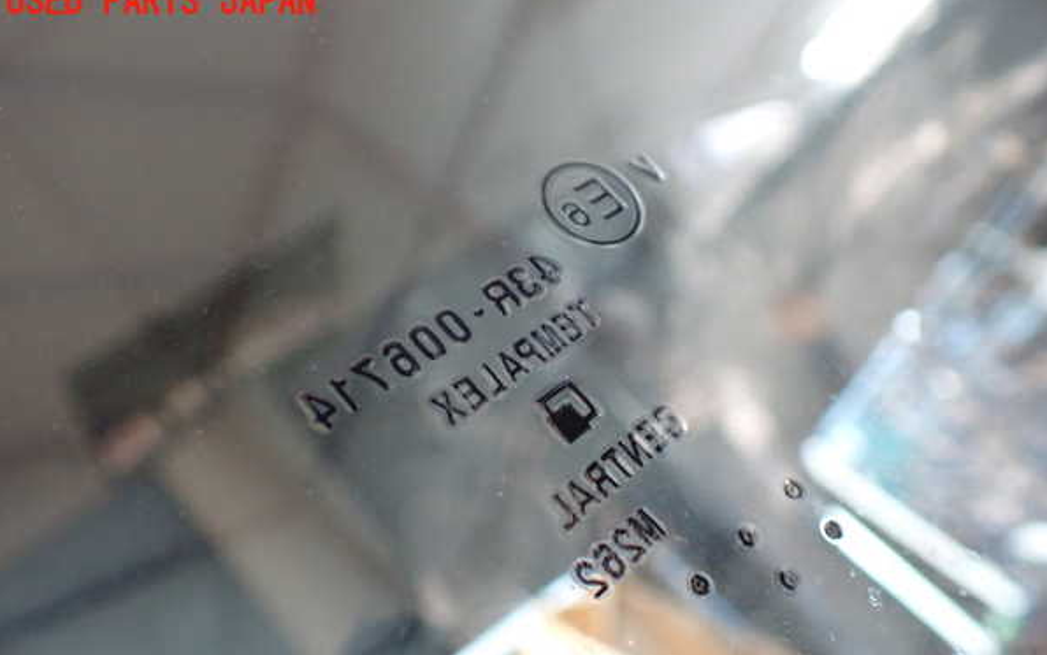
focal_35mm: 32
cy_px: 376
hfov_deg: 59.6
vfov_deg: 39.4
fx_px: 913
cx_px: 524
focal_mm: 5.4
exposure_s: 1/100
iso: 800
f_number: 2.3
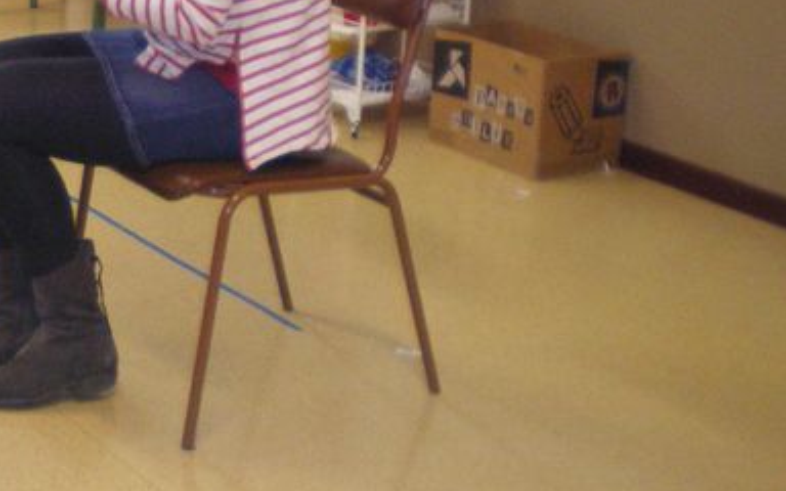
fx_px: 1799
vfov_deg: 15.4
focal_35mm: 84
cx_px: 49
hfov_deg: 23.8
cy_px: 98
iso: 400
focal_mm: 6.3
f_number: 3.1
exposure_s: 1/50
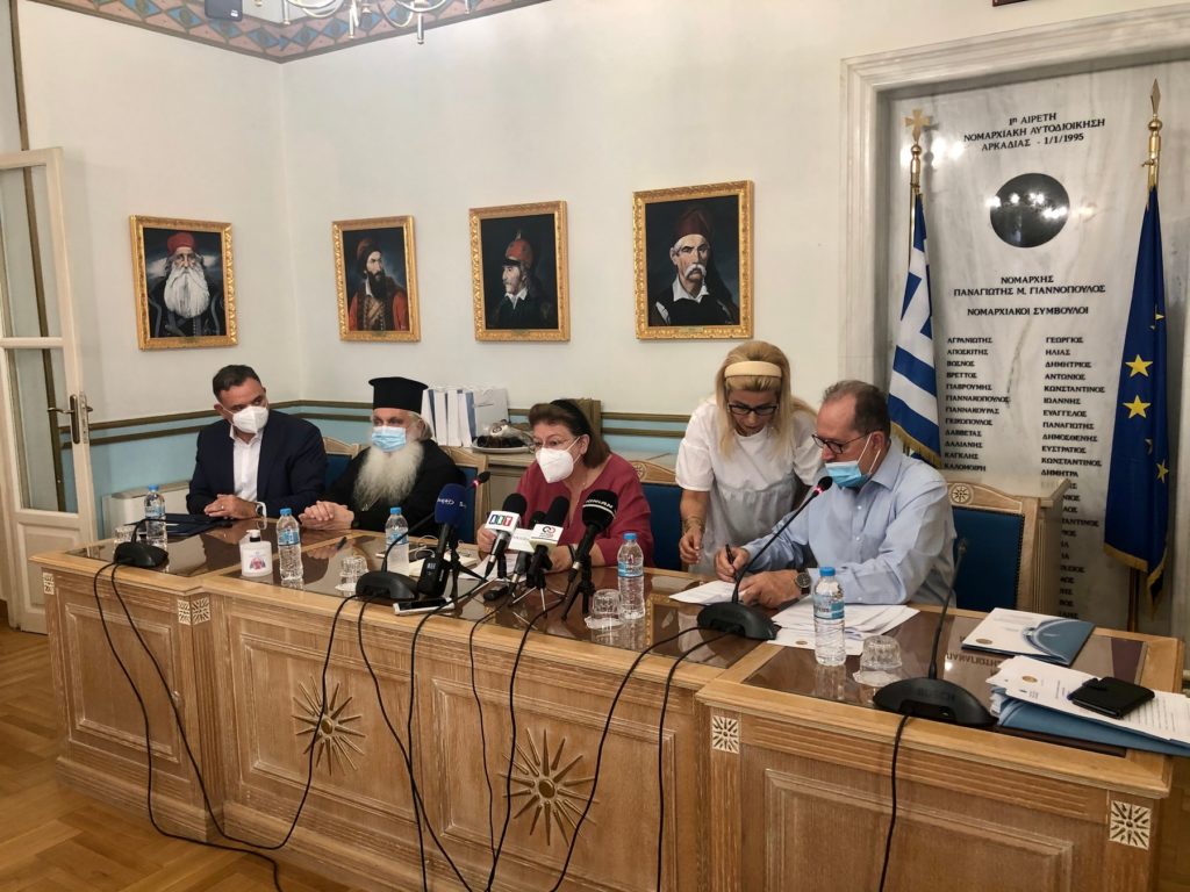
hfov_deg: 63.4
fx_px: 963
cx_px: 595
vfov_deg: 49.7
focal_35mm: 28
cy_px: 446
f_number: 1.8
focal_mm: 4
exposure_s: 1/17
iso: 40
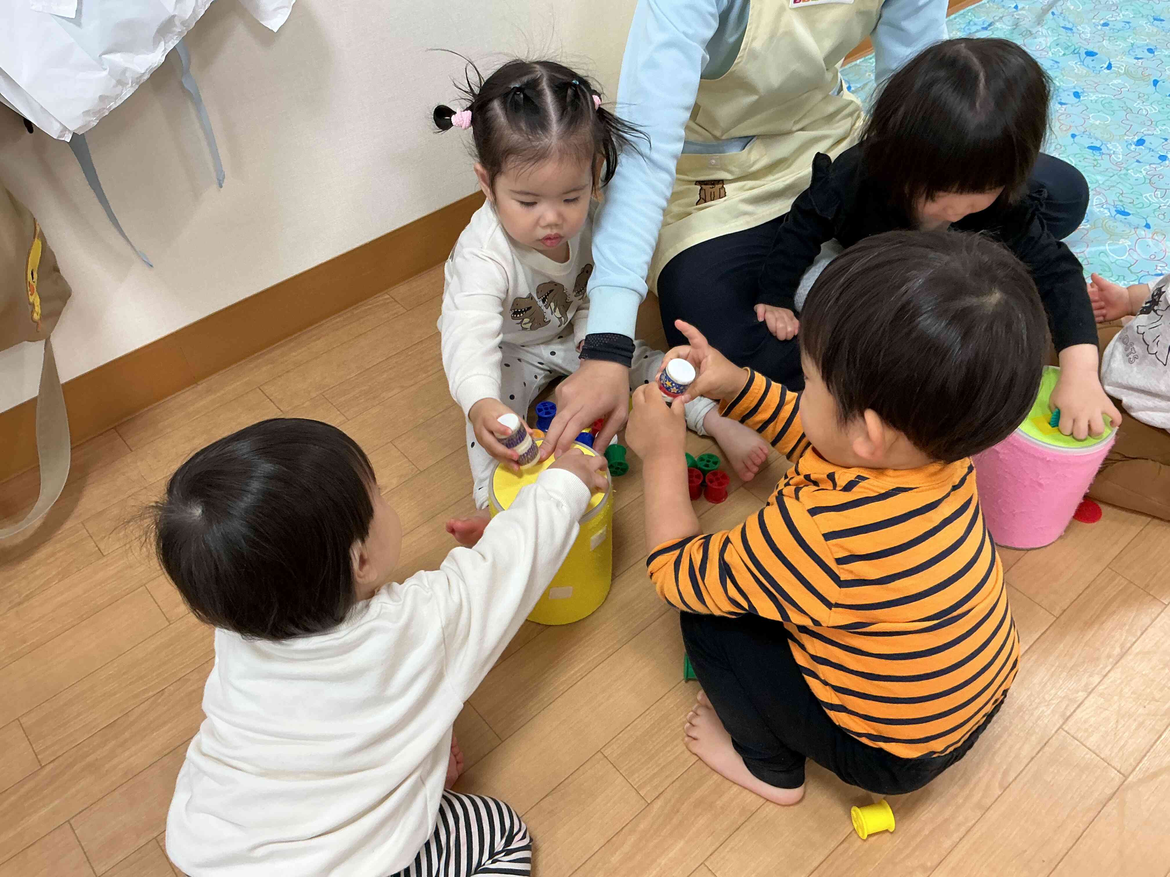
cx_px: 585
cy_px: 438
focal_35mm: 29
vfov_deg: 48.2
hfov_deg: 61.7
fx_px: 980
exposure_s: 1/60
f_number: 1.8
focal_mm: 3
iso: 64
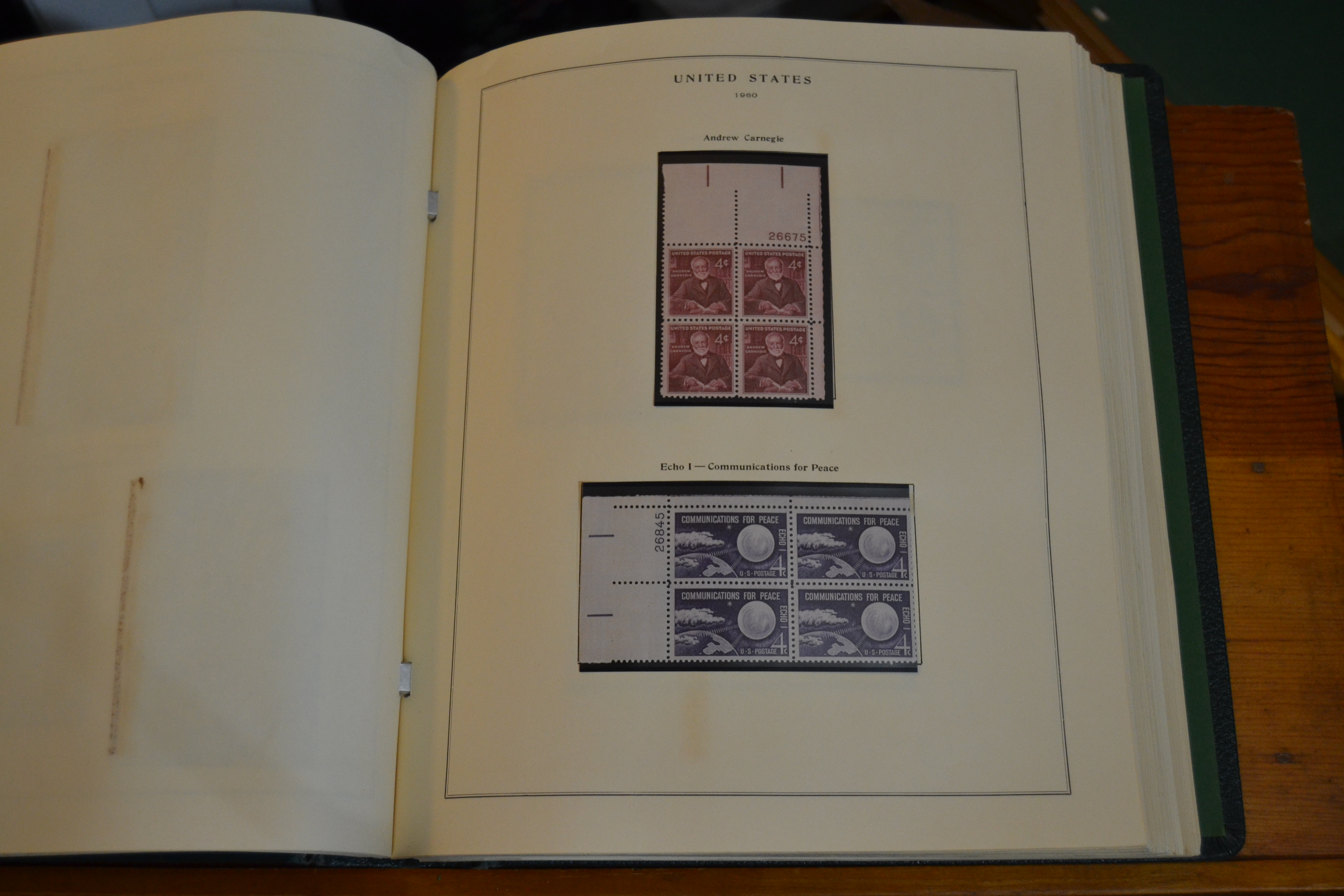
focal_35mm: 39
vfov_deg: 34.2
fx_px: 1456
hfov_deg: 49.6
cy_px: 448
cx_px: 672
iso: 1000
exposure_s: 1/60
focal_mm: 26
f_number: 4
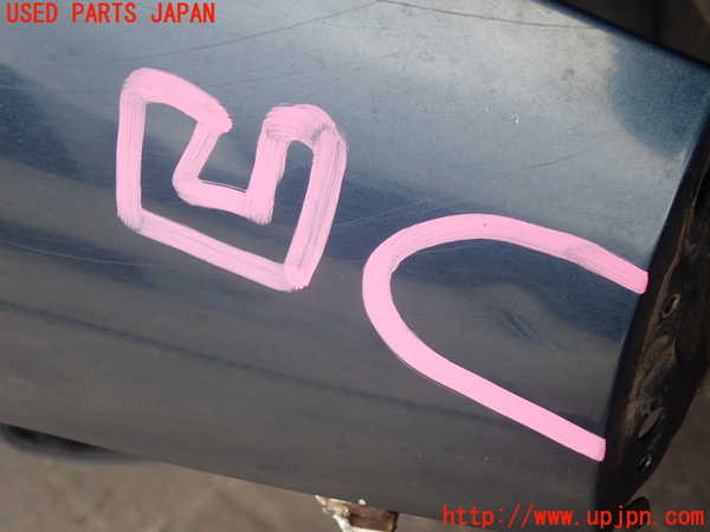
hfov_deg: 21.5
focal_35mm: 91
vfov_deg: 16.2
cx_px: 355
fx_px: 1866
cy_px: 266
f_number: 4.7
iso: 200
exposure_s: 1/160
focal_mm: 16.48
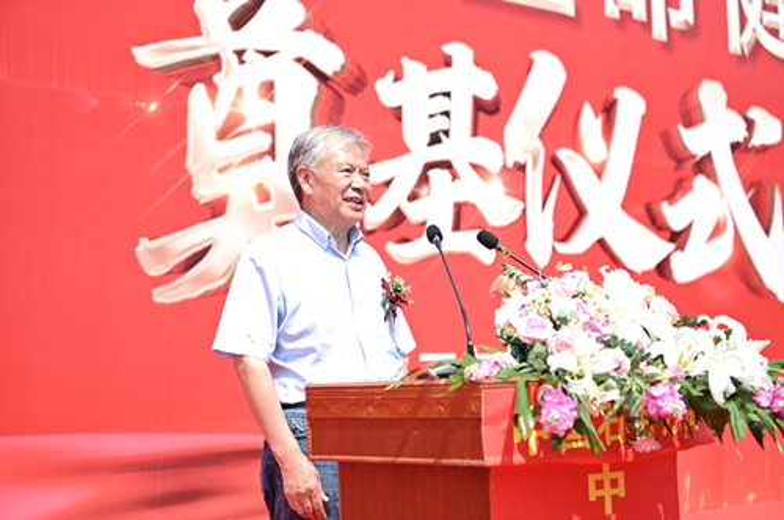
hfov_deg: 33.4
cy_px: 260
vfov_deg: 22.6
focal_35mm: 60
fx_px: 1305
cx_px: 392
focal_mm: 60
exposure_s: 1/640
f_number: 3.2
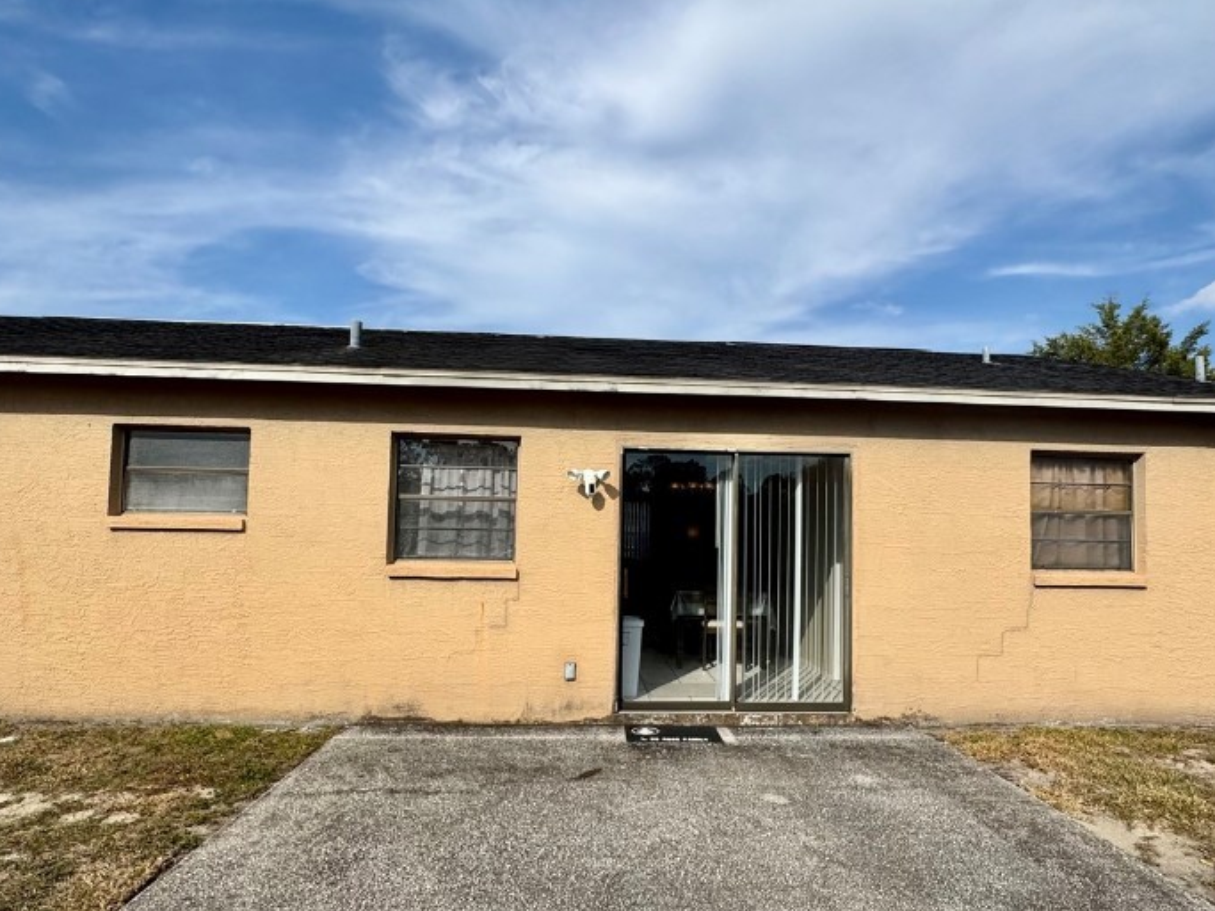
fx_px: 737
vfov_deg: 63.2
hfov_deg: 78.9
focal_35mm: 21
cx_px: 642
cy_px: 511
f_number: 2.2
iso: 50
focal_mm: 2.22
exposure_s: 1/2770
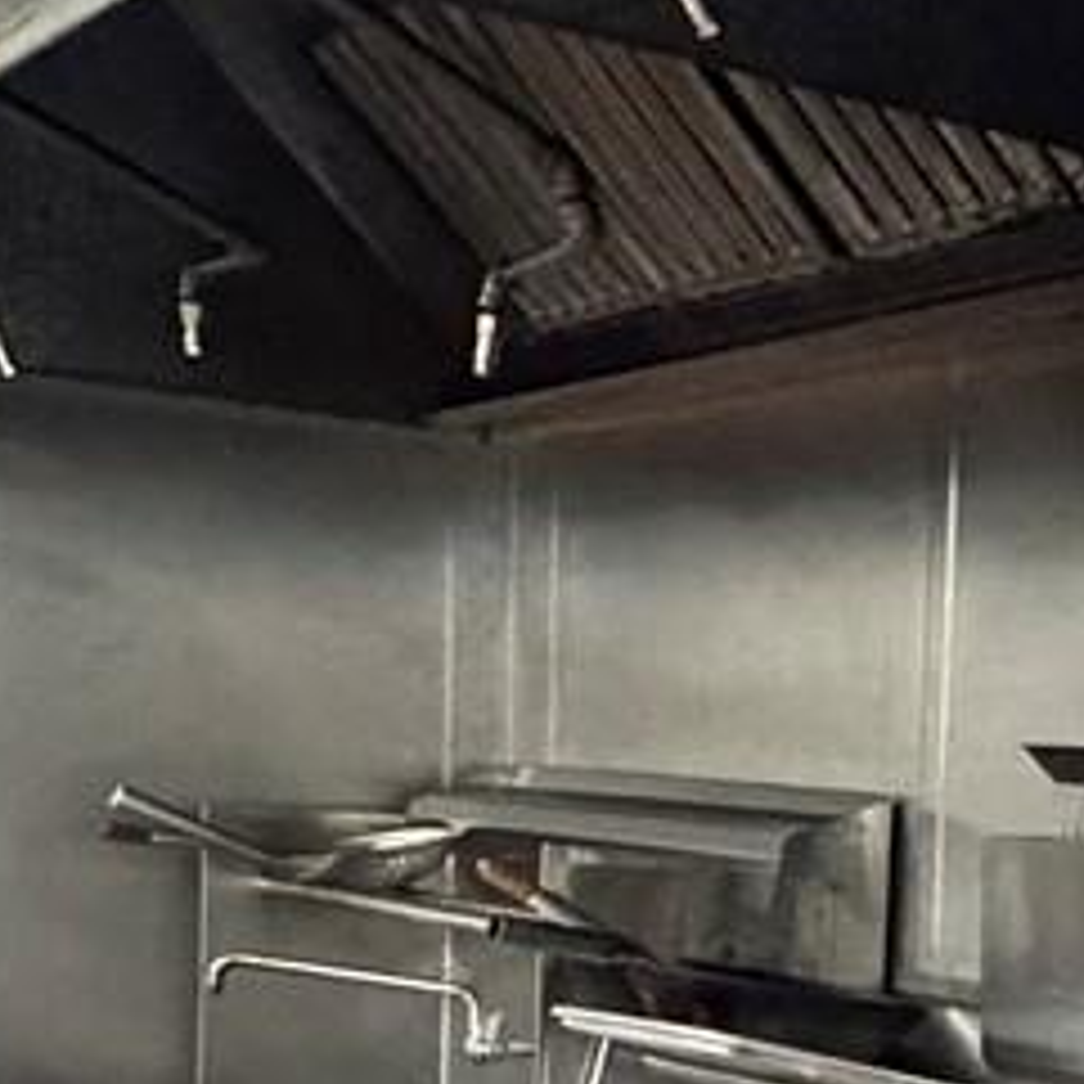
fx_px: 2905
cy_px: 1138
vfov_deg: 20.3
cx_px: 1592
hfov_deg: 18.8
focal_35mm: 82
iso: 1000
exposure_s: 1/60
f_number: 2.2
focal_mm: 2.22
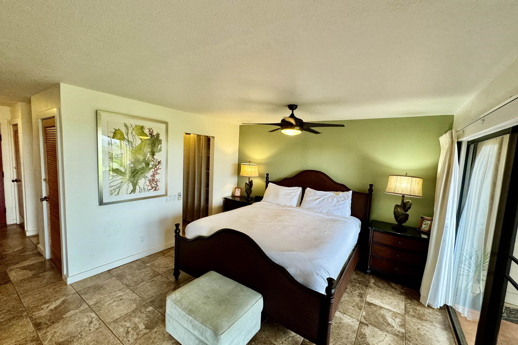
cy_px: 177
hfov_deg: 100.4
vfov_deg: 77.3
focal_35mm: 15
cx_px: 258
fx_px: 216
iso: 250
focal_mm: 2.22
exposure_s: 1/120
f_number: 2.2
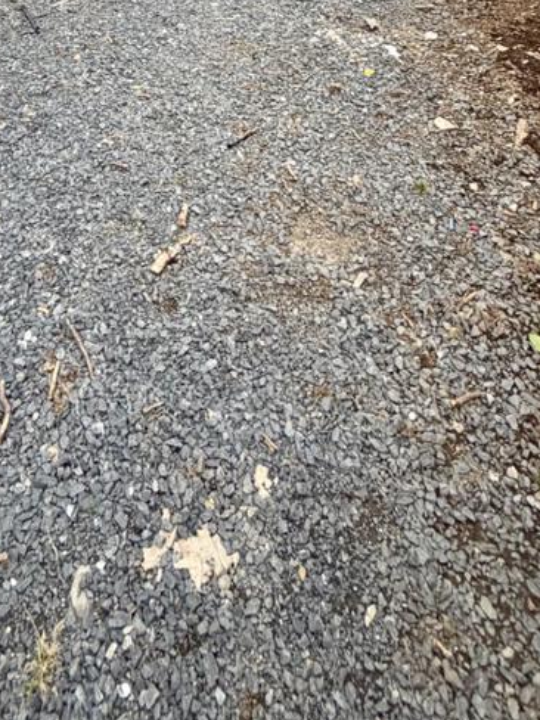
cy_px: -58
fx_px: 645
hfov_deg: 44.8
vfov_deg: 45.2
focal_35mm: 31
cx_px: 181
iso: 125
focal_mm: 2.22
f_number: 2.2
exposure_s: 1/121
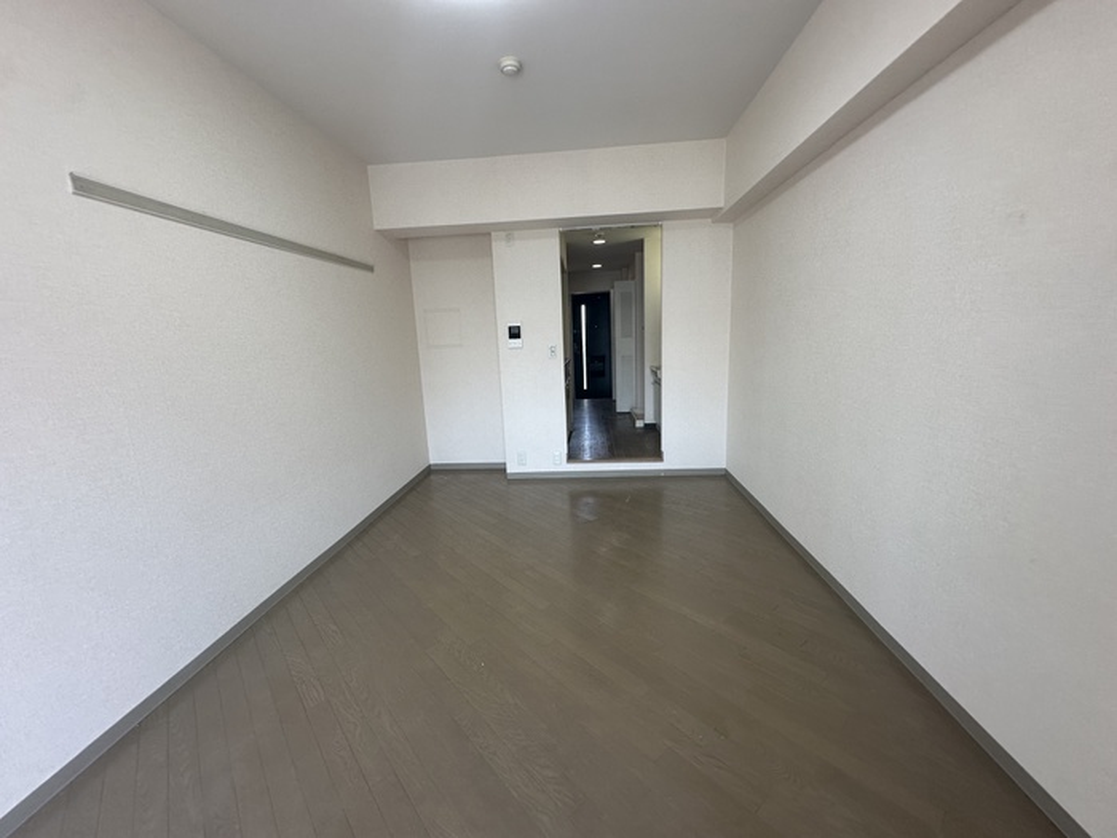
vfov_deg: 85.7
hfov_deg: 102.1
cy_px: 419
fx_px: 452
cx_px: 558
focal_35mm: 14
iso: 100
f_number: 2.2
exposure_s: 1/99
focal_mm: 2.22
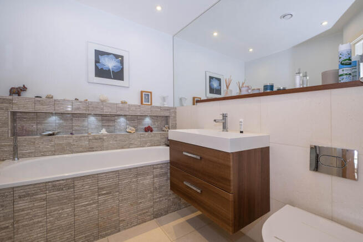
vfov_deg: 77.4
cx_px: 182
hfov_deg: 100.4
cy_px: 121
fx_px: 151
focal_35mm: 15
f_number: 7.1
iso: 320
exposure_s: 1/6
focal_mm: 10
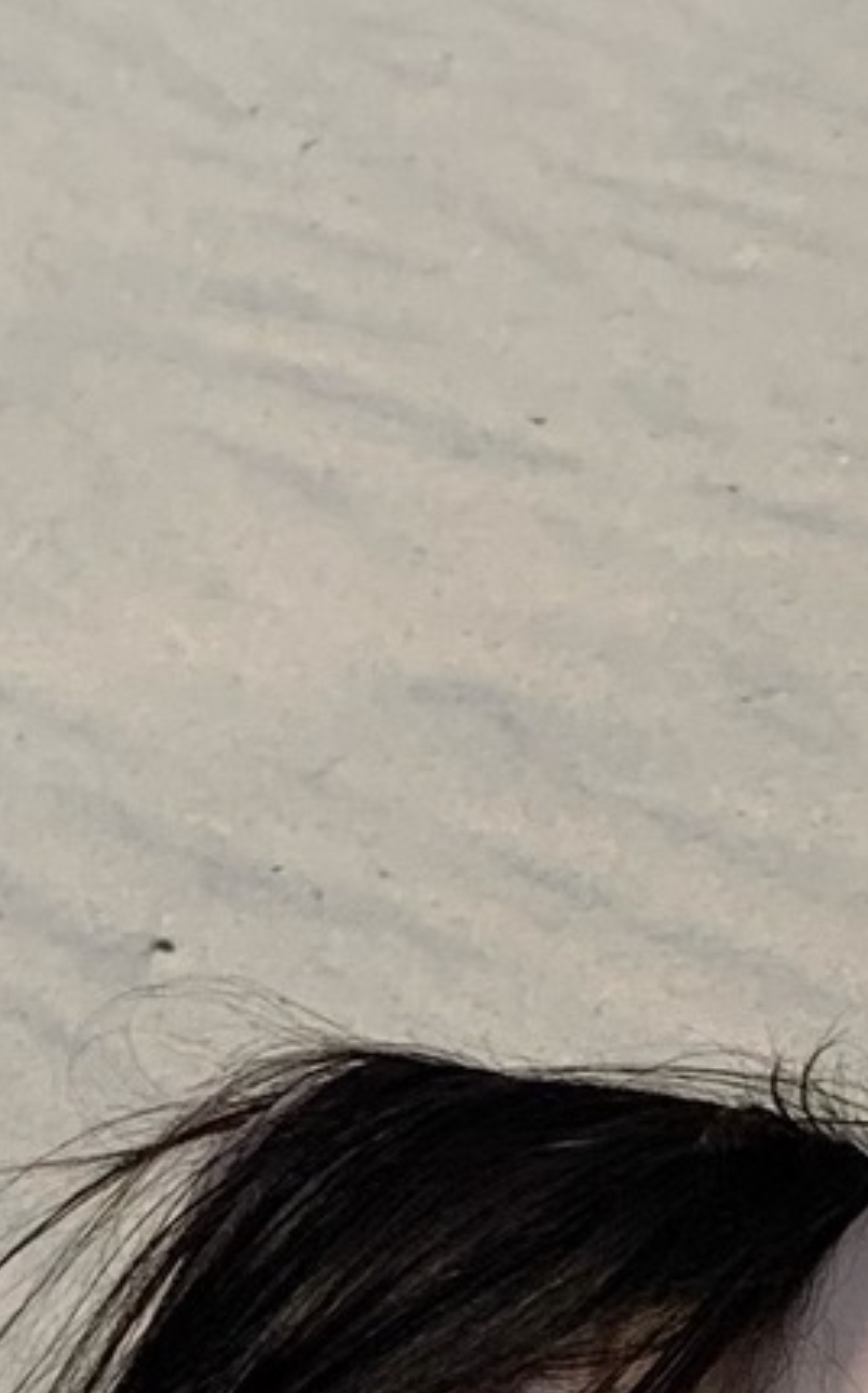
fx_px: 5841
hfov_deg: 8.5
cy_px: 1785
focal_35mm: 154
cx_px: 547
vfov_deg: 13.2
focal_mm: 4.25
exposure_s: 1/1427
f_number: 1.8
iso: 25
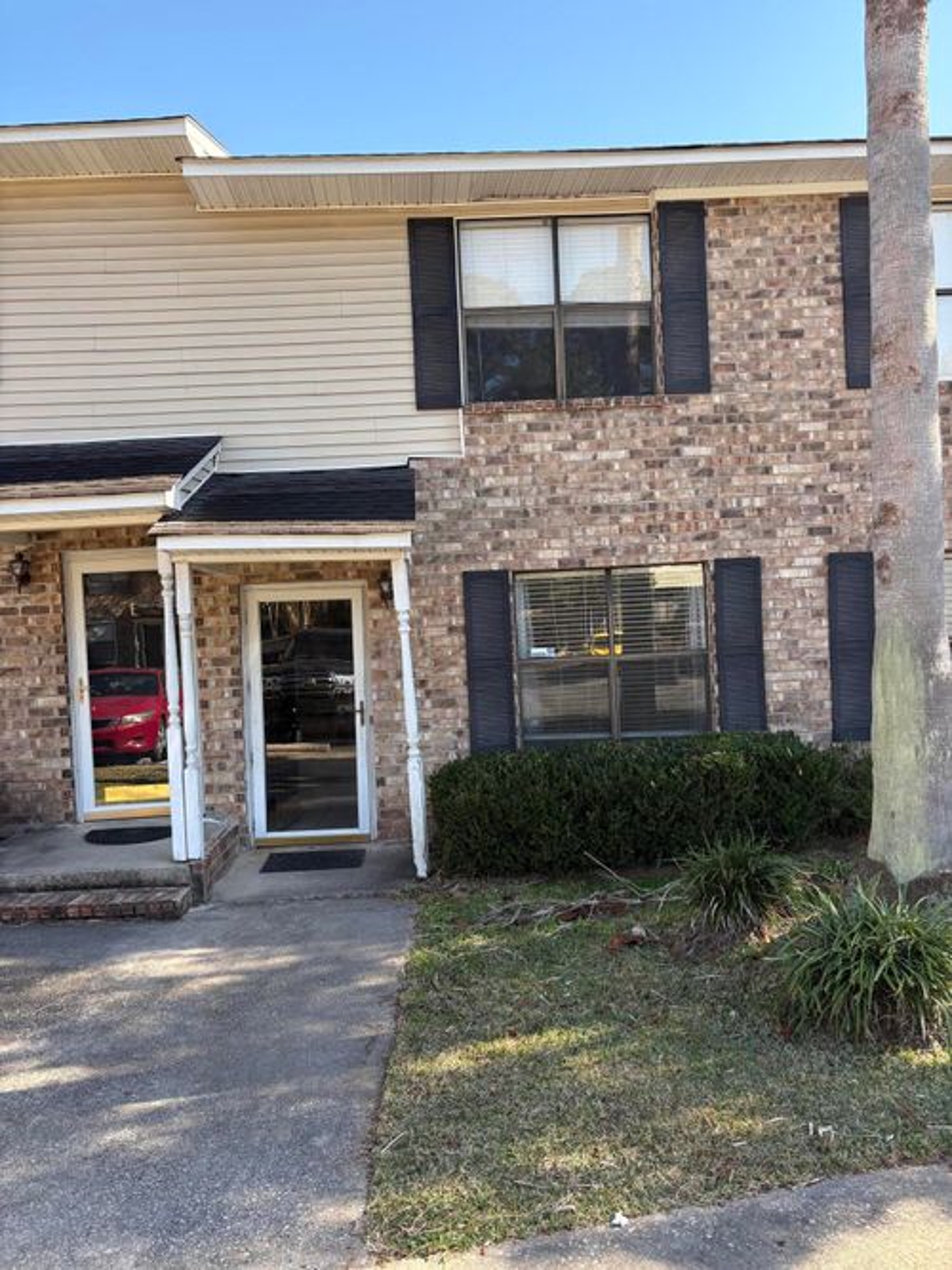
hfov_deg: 53.0
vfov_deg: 67.3
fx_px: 954
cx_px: 476
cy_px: 635
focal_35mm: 26
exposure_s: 1/591
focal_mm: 5.96
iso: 64
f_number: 1.6
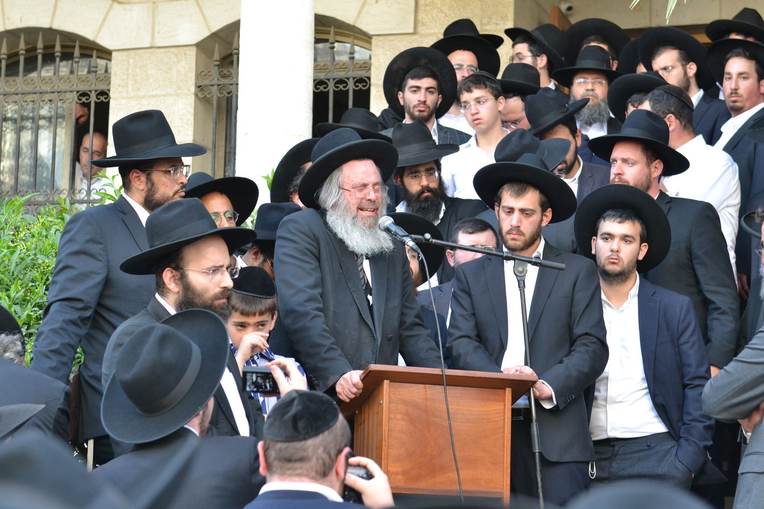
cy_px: 254
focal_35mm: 105
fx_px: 2228
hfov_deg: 19.5
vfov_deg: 13.0
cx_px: 382
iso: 800
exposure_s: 1/200
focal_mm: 70
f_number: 5
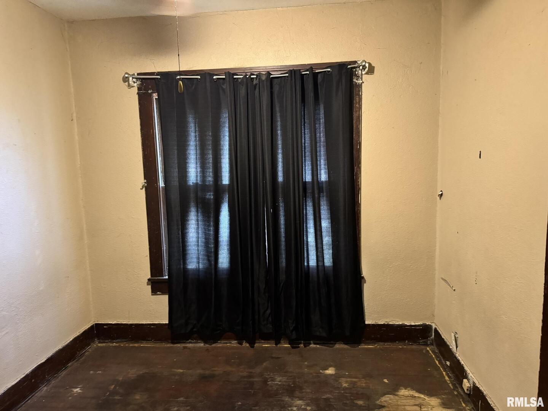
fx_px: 380
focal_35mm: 24
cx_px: 274
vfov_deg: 56.8
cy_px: 206
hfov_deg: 71.6
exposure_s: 1/40
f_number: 1.78
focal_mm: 6.76
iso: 1000
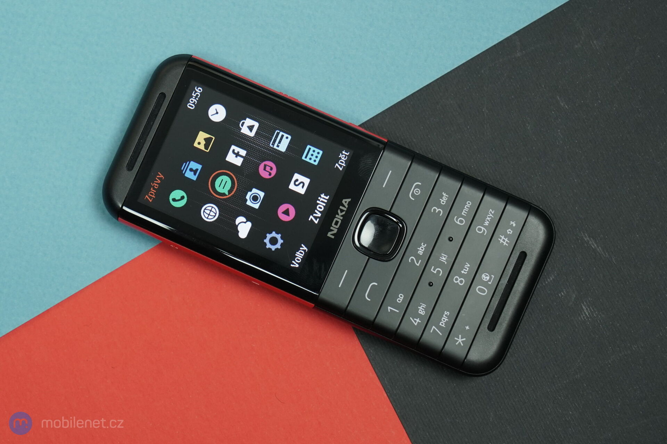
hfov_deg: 35.1
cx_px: 334
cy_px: 222
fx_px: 1056
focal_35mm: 57
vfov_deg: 23.8
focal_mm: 57
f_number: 7.1
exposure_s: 1/125
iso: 1600
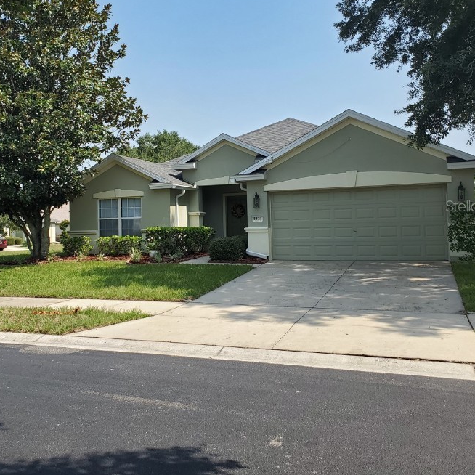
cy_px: 206
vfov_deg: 45.9
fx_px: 559
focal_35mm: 36
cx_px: 142
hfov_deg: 45.1
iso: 50
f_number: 2.4
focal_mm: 4.3
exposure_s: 1/976
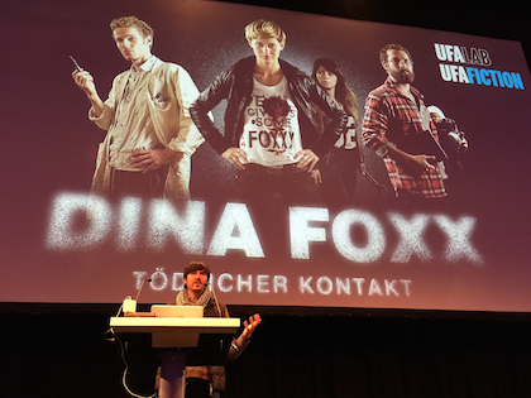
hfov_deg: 61.7
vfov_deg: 48.2
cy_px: 199
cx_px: 266
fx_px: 445
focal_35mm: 29
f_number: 2.2
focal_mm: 4.15
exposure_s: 1/15
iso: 100
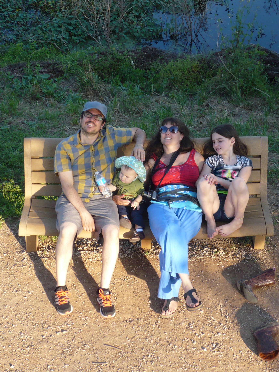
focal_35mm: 85
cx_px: 172
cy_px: 186
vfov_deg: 23.0
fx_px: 913
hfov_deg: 17.3
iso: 100
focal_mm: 10.4
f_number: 3.8
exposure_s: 1/200
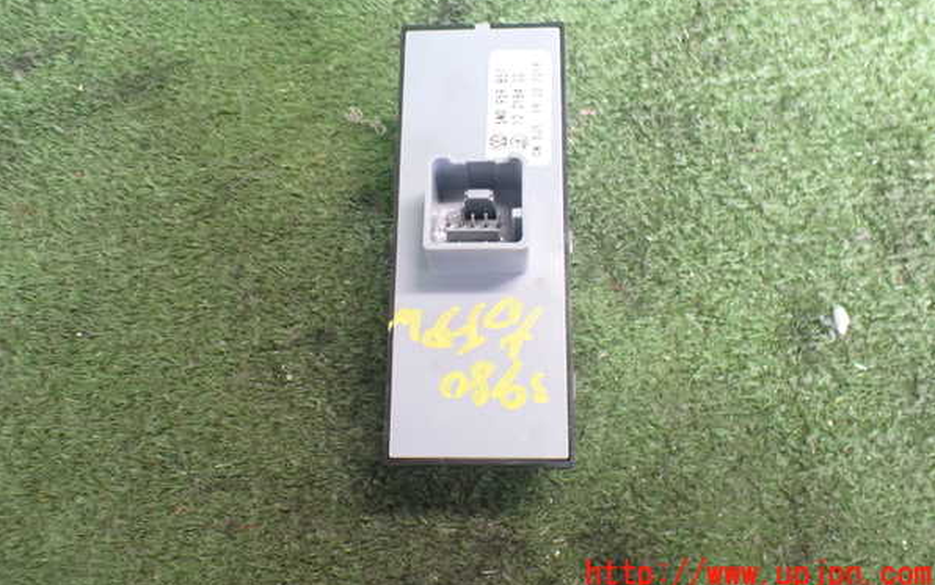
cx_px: 469
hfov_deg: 59.6
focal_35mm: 32
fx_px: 816
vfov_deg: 39.3
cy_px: 242
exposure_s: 1/50
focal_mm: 5.4
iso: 800
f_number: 2.3
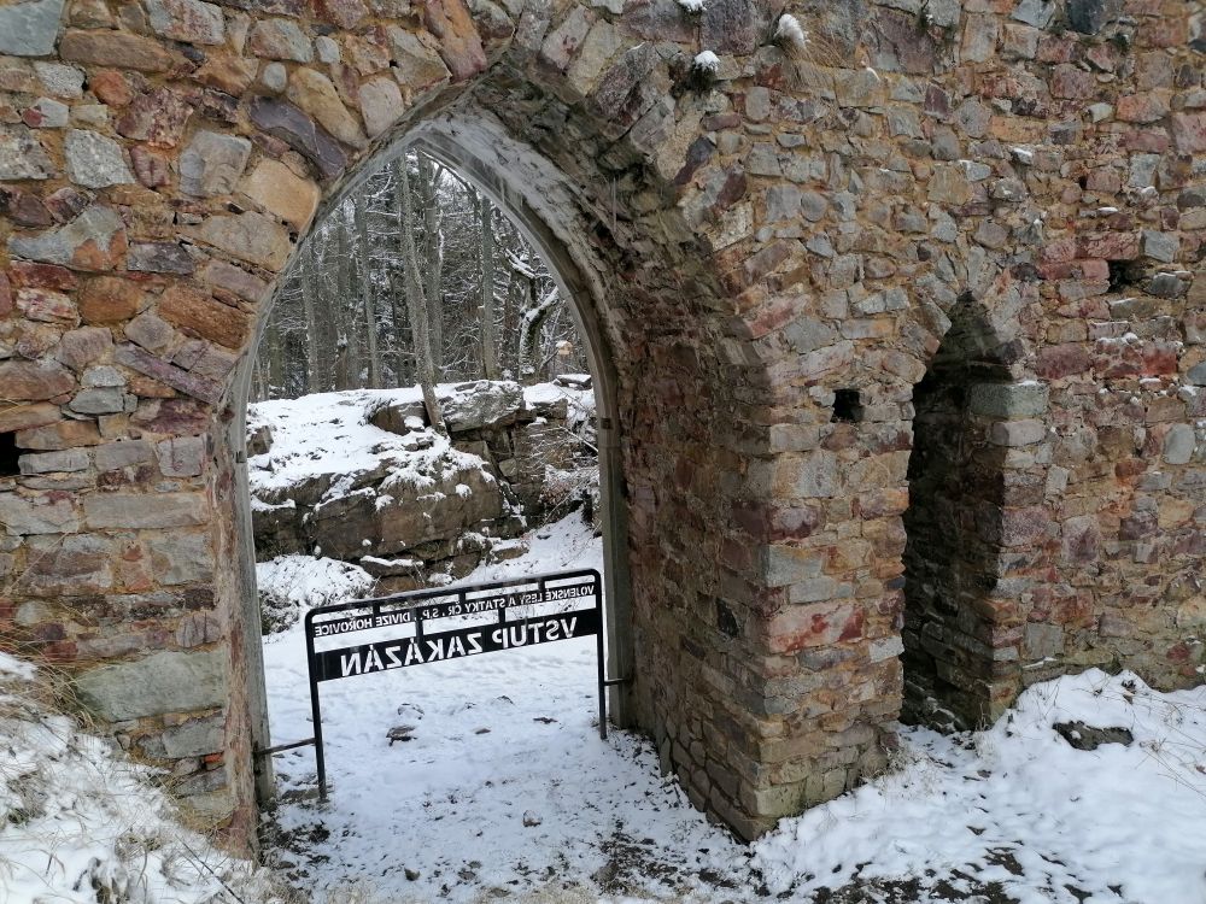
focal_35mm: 27
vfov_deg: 51.4
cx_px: 603
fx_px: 941
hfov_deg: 65.3
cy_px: 452
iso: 50
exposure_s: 1/579
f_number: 1.8
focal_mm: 4.75
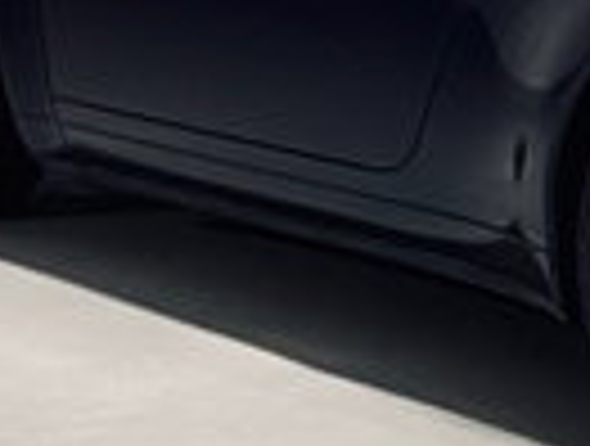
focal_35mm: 152
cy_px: 36
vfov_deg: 9.8
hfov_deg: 12.8
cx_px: 613
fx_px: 2598
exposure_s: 1/50
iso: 125
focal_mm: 4.25
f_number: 1.8
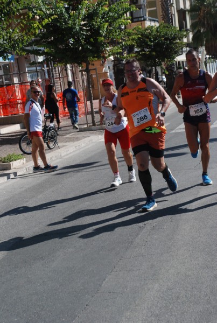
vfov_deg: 21.9
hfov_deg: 14.8
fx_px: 836
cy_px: 162
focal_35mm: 93
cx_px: 108
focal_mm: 62
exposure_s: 1/2000
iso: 1000
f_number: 8
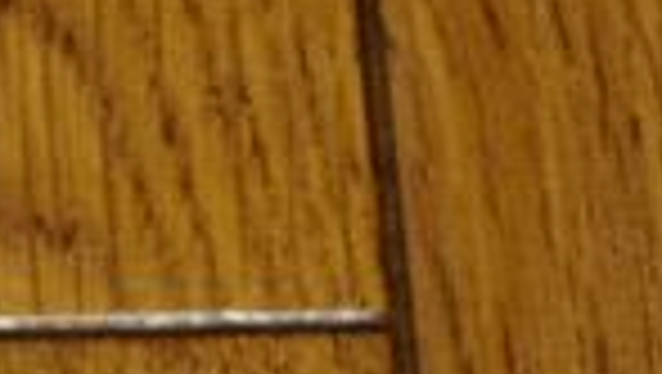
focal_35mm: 237
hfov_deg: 8.7
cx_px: -612
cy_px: 502
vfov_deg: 5.1
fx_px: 4164
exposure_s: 1/20
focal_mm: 35
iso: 1600
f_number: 8
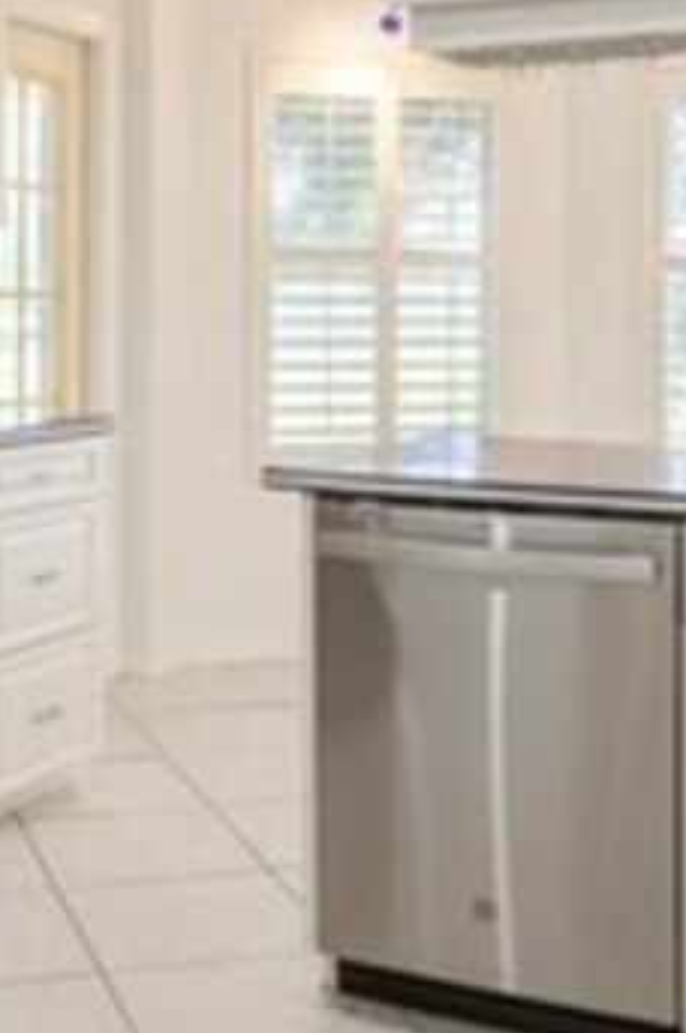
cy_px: 196
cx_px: 211
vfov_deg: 34.5
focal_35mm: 56
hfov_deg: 24.0
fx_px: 1604
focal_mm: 10
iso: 200
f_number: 8
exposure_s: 1/13
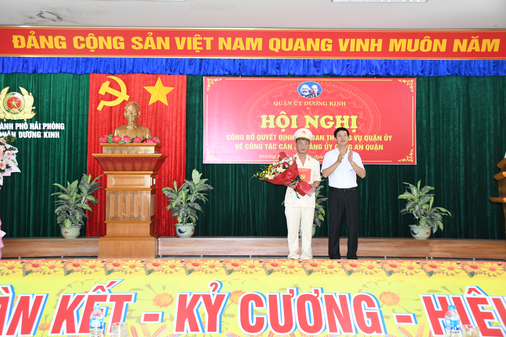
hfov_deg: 43.6
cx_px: 253
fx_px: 632
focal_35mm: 45
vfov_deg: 29.9
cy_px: 168
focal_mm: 30
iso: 1600
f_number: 4
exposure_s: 1/200
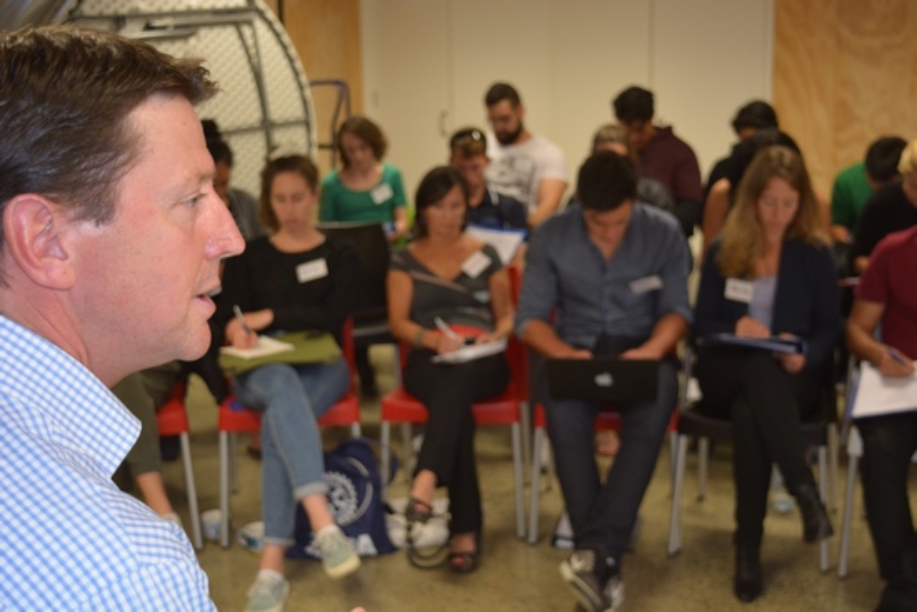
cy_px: 306
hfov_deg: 38.9
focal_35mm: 51
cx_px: 458
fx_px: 1299
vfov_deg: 26.5
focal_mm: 34
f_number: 4.5
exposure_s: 1/60
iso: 800
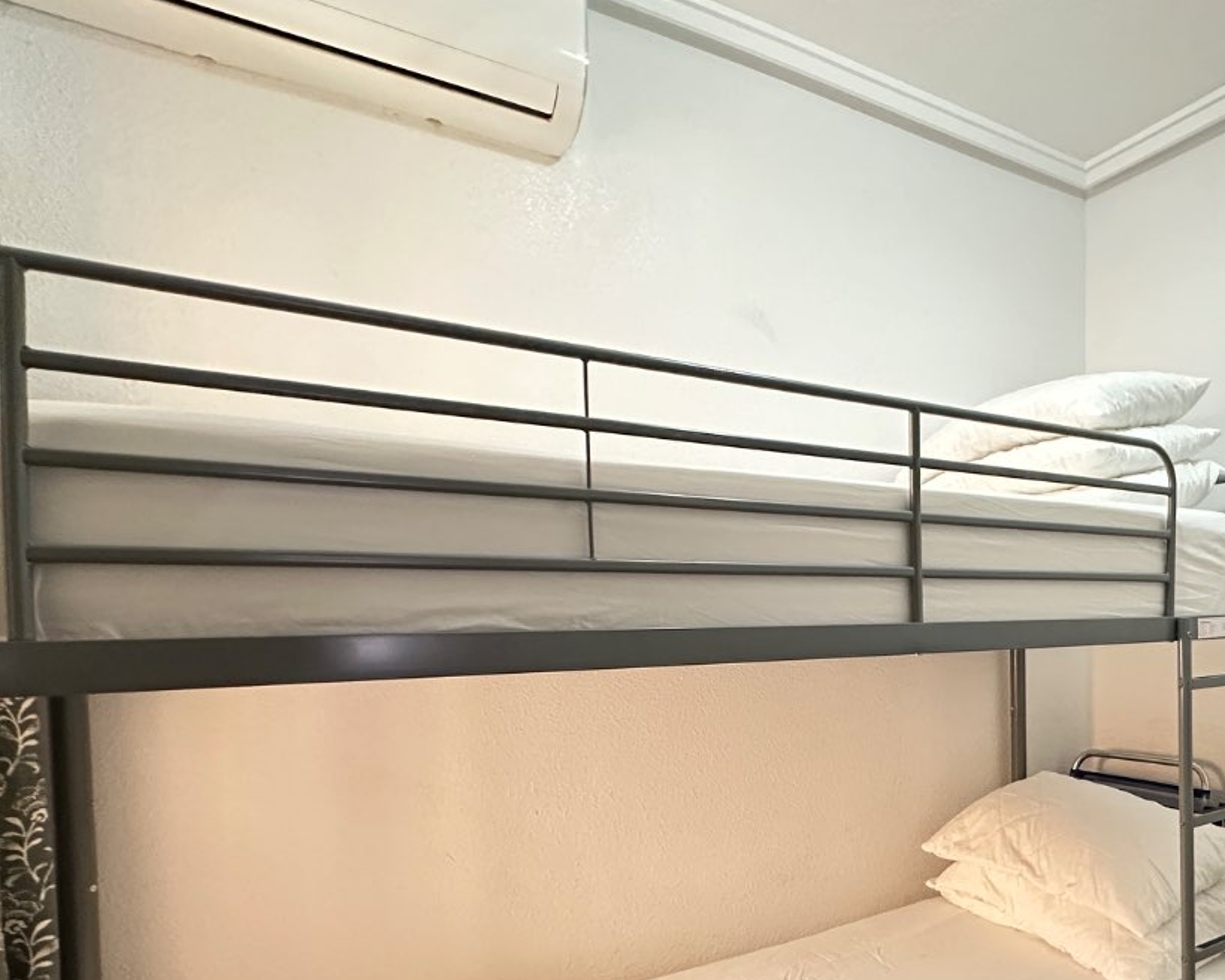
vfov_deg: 55.7
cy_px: 645
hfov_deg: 61.7
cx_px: 1002
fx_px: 906
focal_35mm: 25
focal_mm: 2.22
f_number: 2.2
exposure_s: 1/50
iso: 800
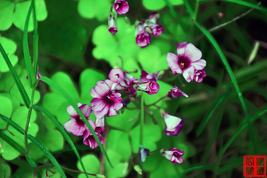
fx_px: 1557
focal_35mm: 210
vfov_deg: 6.5
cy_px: 89
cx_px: 134
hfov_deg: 9.8
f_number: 5.6
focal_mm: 140
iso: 320
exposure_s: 1/250
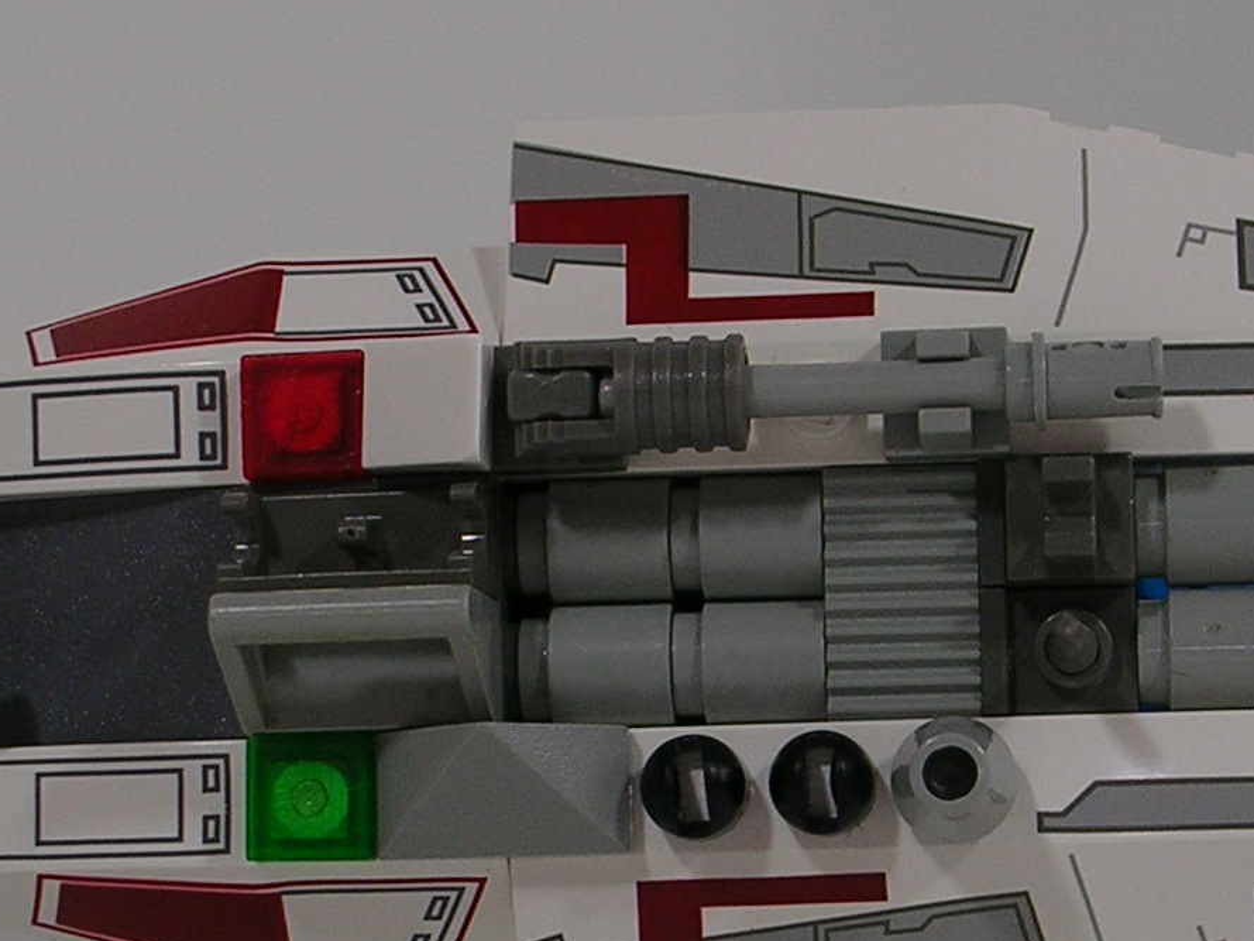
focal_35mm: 129
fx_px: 4674
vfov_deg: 11.5
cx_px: 812
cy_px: 609
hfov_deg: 15.3
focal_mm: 8.5
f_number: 3.3
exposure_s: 1/30
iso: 50
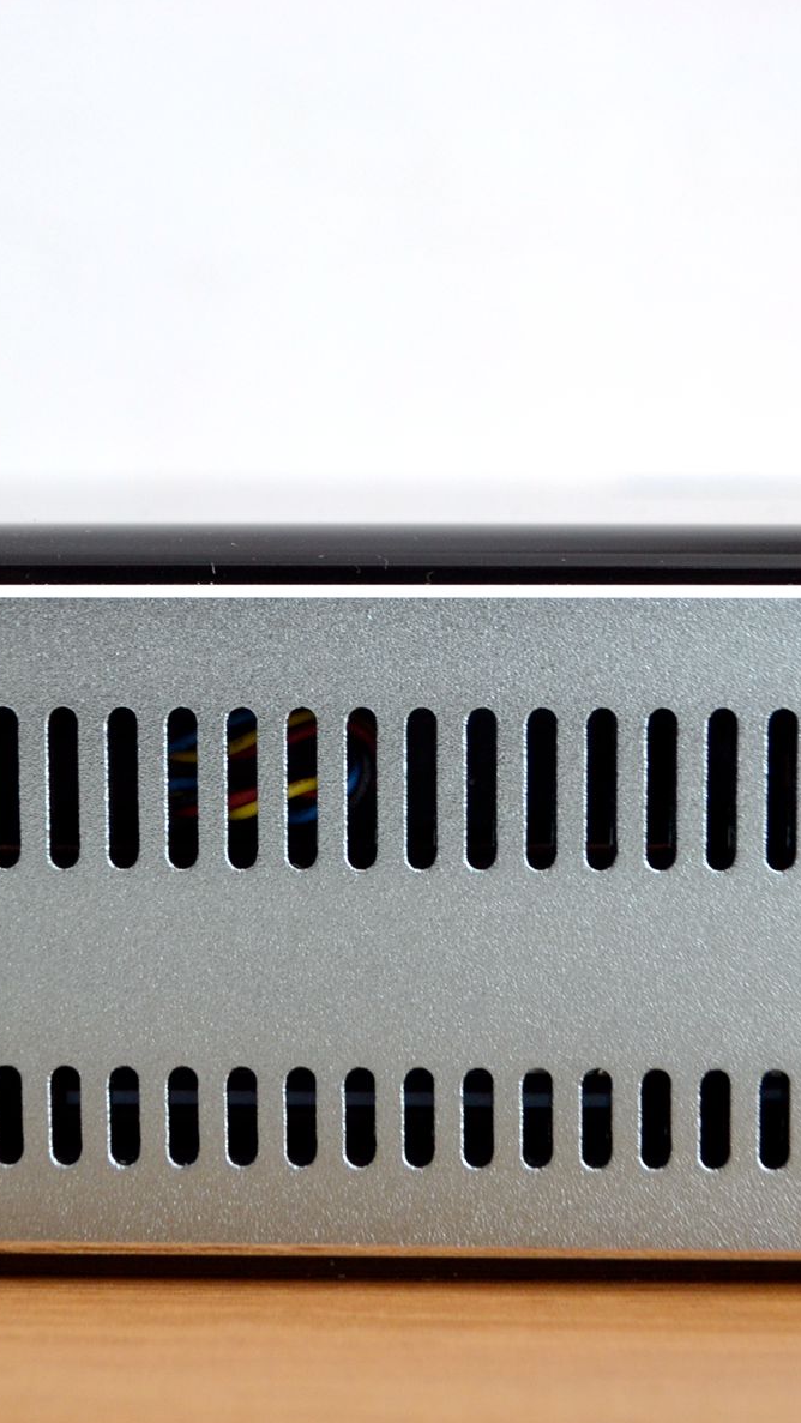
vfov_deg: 26.2
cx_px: 217
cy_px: 714
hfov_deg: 14.9
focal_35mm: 81
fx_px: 3057
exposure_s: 1/30
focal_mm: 34
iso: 400
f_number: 5
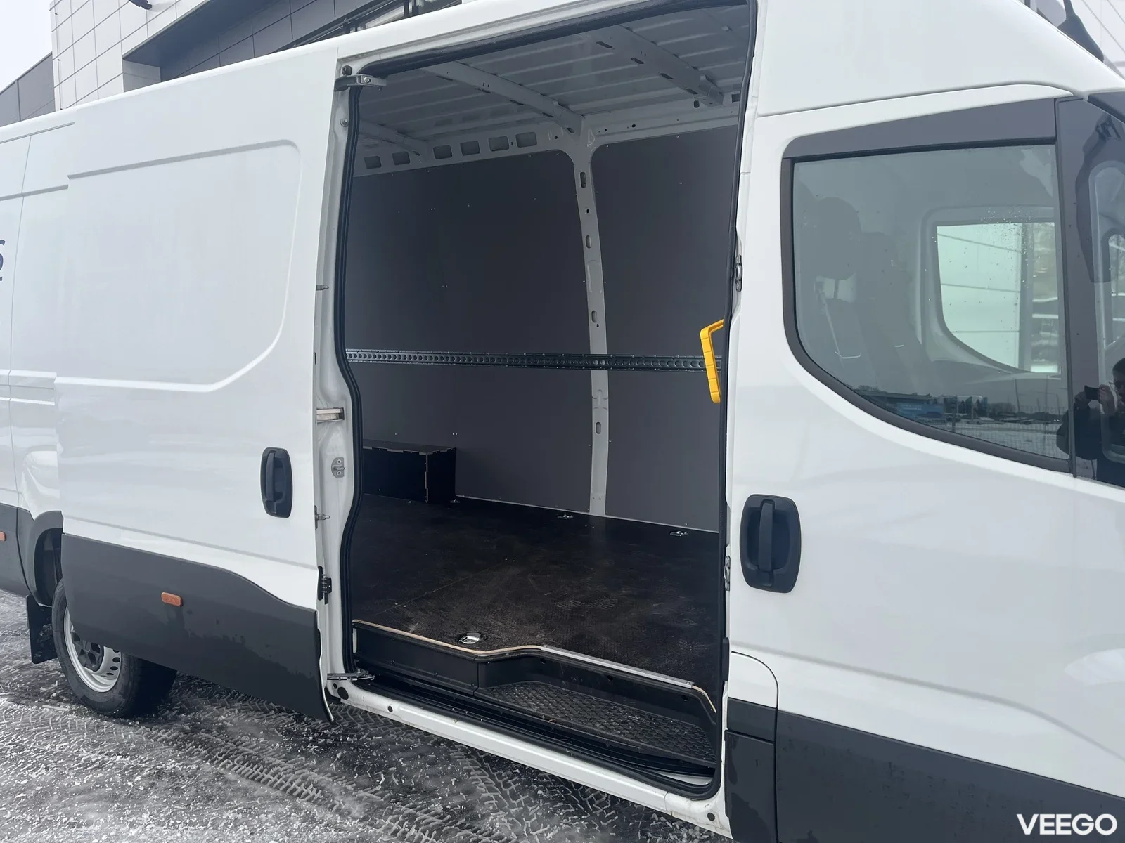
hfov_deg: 67.3
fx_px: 845
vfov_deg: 53.1
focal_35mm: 26
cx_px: 562
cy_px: 422
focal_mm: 5.1
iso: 50
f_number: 1.6
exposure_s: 1/122
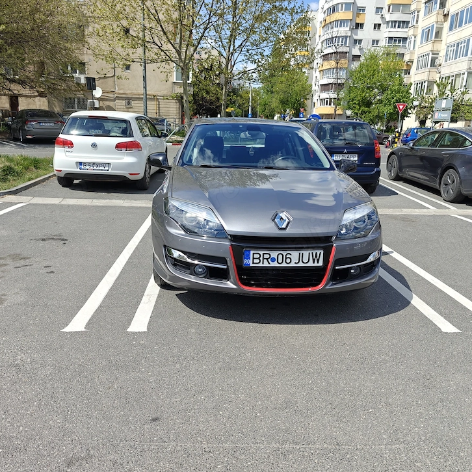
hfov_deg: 57.3
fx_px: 432
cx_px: 246
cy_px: 242
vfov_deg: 57.3
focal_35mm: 28
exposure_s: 1/1486
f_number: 1.6
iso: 50
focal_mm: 6.06
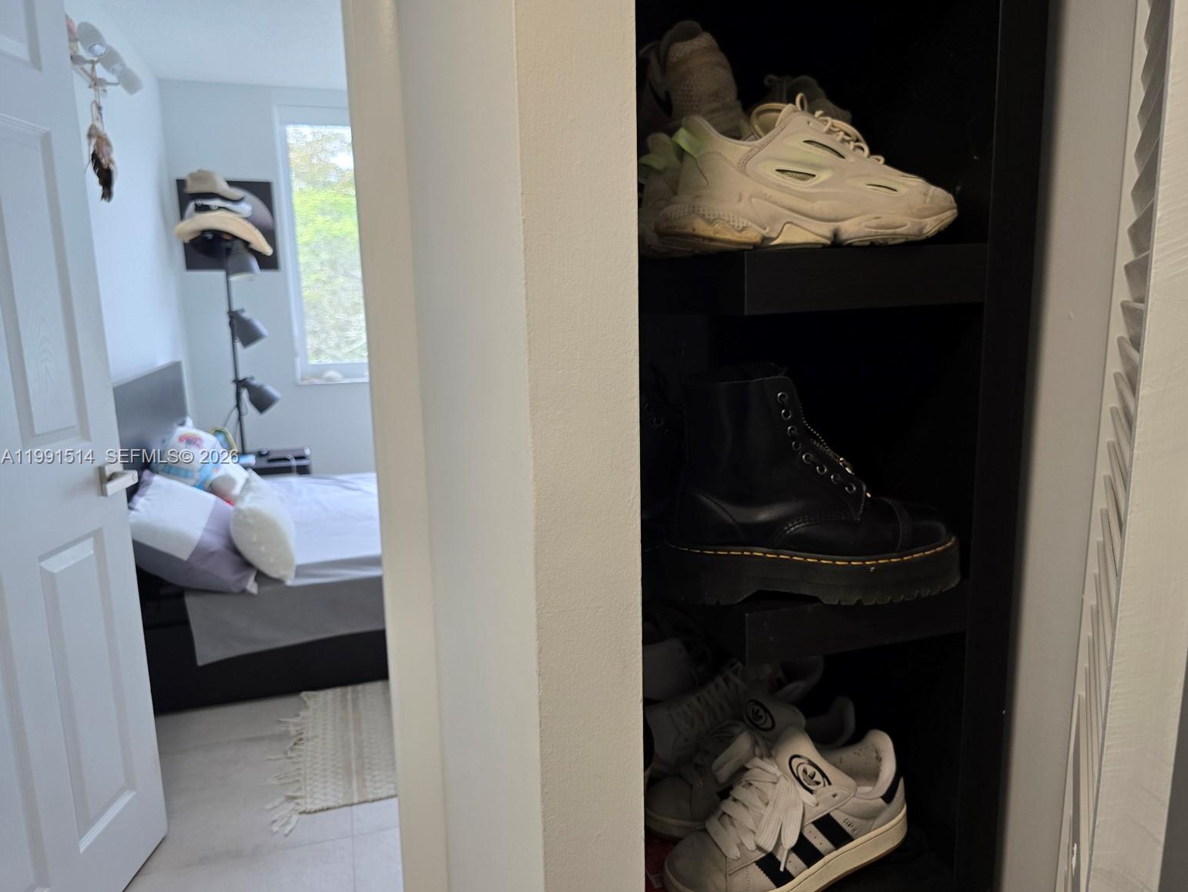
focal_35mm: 24
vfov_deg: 56.8
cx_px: 618
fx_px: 824
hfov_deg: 71.6
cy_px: 458
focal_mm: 6.3
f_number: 1.7
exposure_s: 1/120
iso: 125
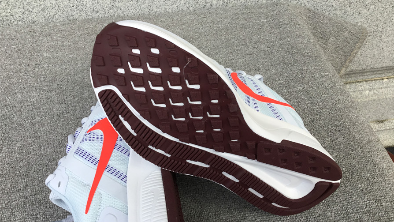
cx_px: 198
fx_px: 355
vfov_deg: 34.7
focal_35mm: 34
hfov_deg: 58.0
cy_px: 111
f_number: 2.4
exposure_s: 1/184
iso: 25
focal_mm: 3.3
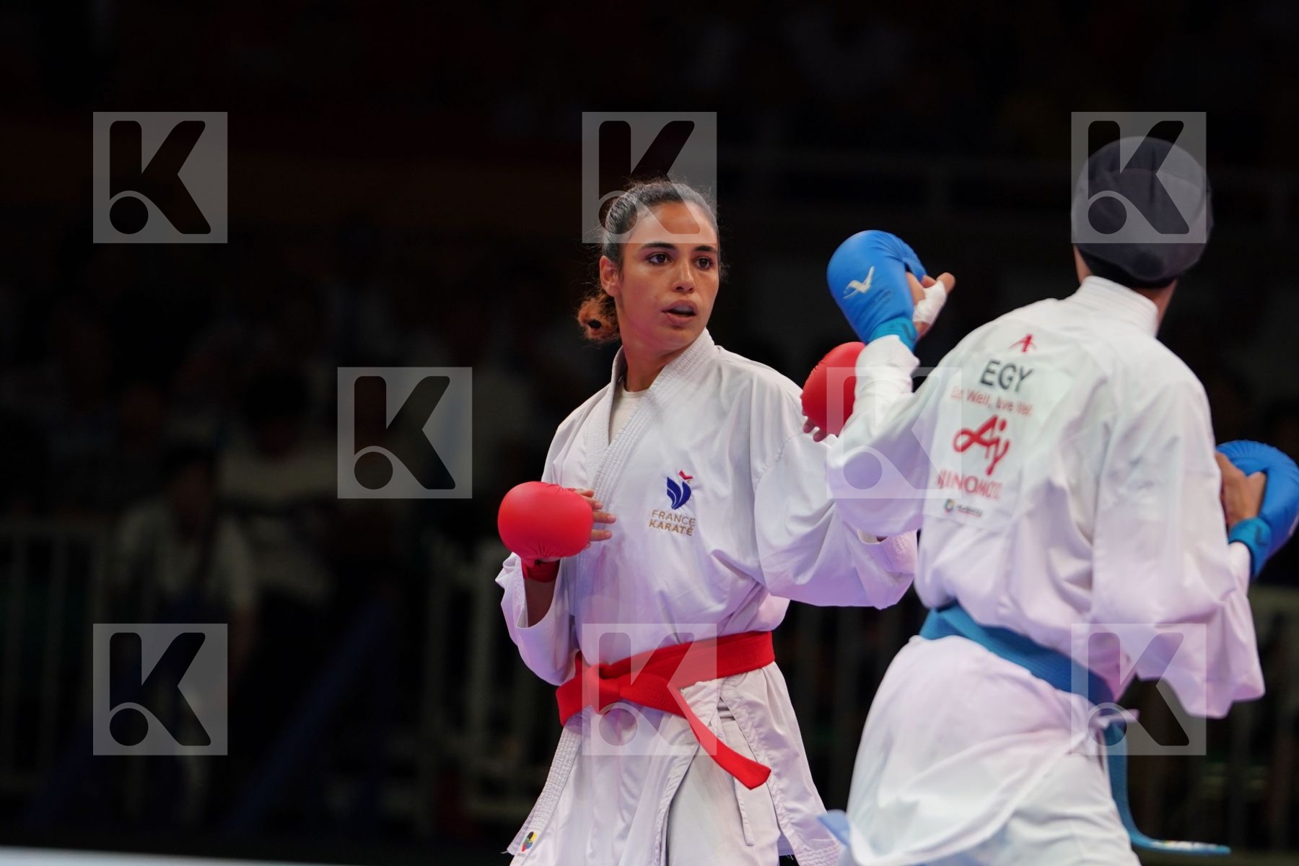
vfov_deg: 4.6
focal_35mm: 300
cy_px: 433
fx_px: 10824
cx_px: 650
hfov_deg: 6.9
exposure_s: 1/1000
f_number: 2.8
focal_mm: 200
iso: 800
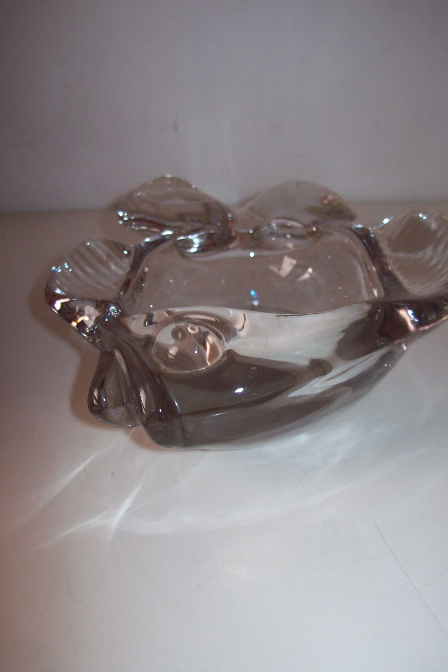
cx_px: 246
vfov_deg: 50.7
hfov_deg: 35.0
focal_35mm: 38
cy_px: 334
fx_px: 709
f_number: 2.7
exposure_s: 1/64
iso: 80
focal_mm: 6
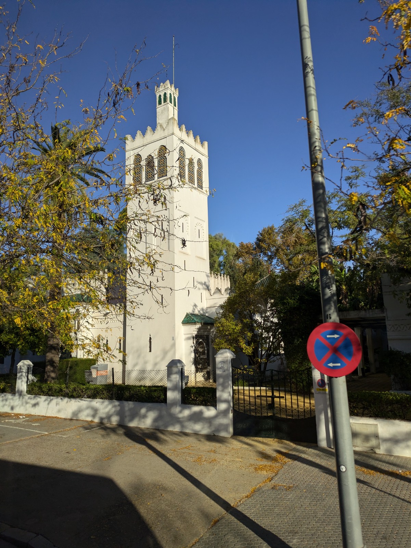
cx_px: 206
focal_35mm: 25
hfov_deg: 54.9
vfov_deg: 69.4
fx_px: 395
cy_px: 274
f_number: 1.89
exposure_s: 1/433
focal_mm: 5.43
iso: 49
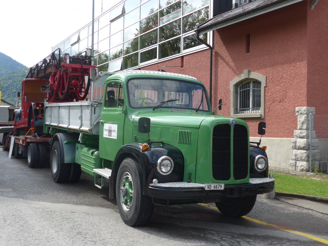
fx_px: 388
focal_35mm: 41
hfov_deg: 45.8
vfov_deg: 35.1
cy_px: 123
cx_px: 164
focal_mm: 8.4
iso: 80
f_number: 2.8
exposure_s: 1/800
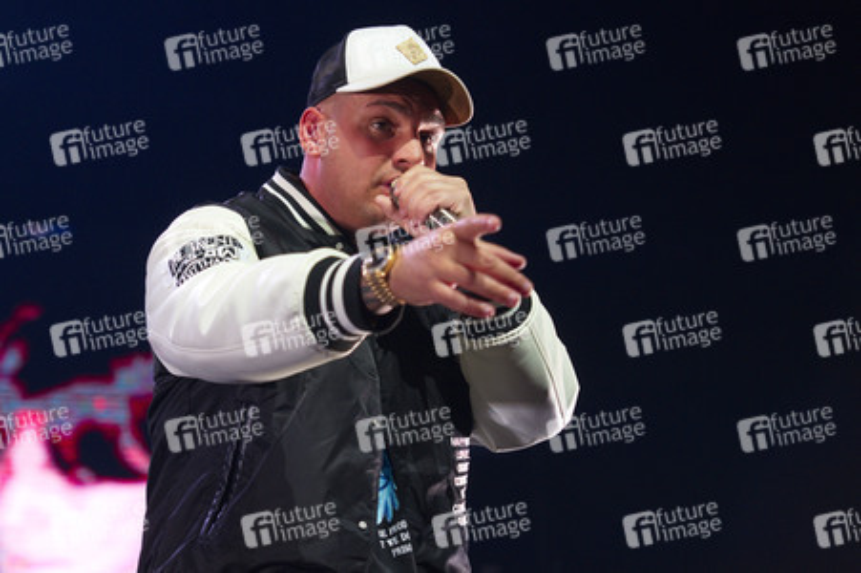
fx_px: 1673
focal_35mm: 70
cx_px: 430
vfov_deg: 19.4
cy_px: 286
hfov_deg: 28.9
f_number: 4
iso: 1600
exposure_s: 1/800
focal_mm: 70
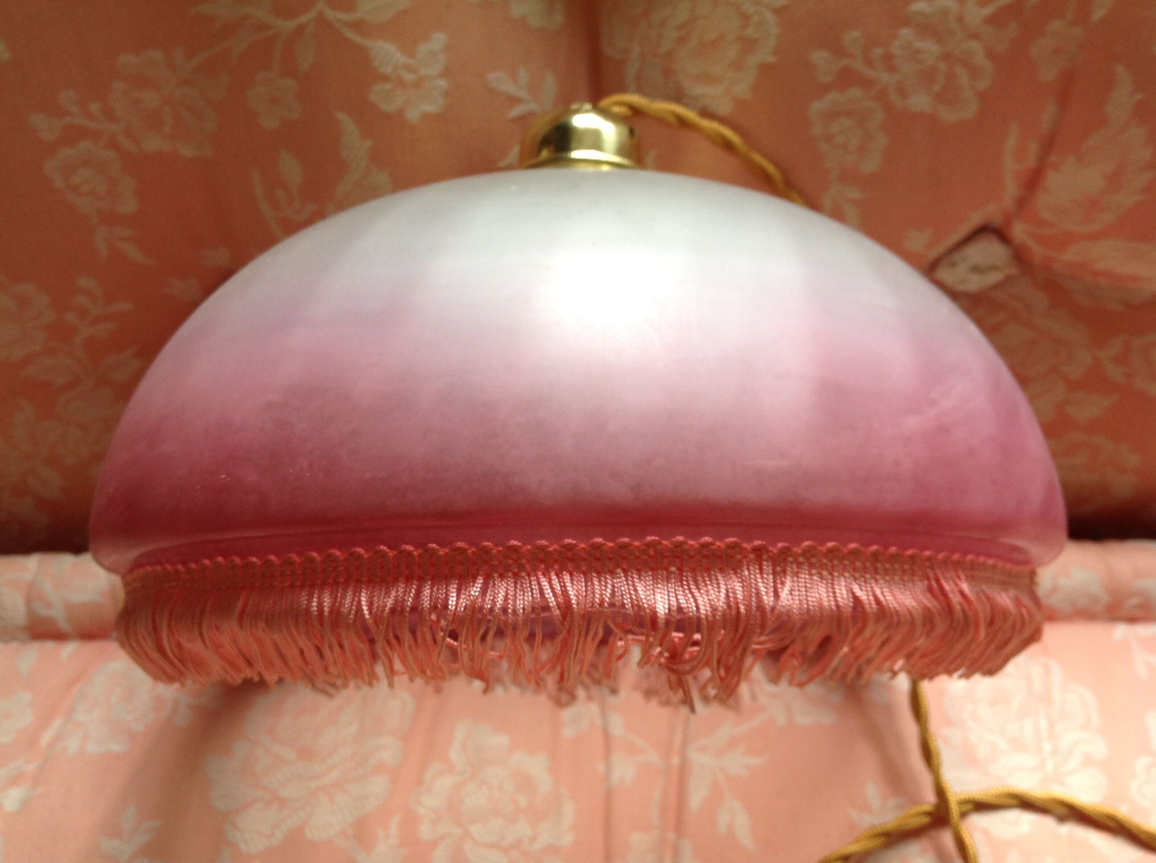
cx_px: 578
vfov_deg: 40.6
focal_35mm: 35
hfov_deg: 52.7
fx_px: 1167
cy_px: 432
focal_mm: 4.28
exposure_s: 1/15
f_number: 2.4
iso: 64
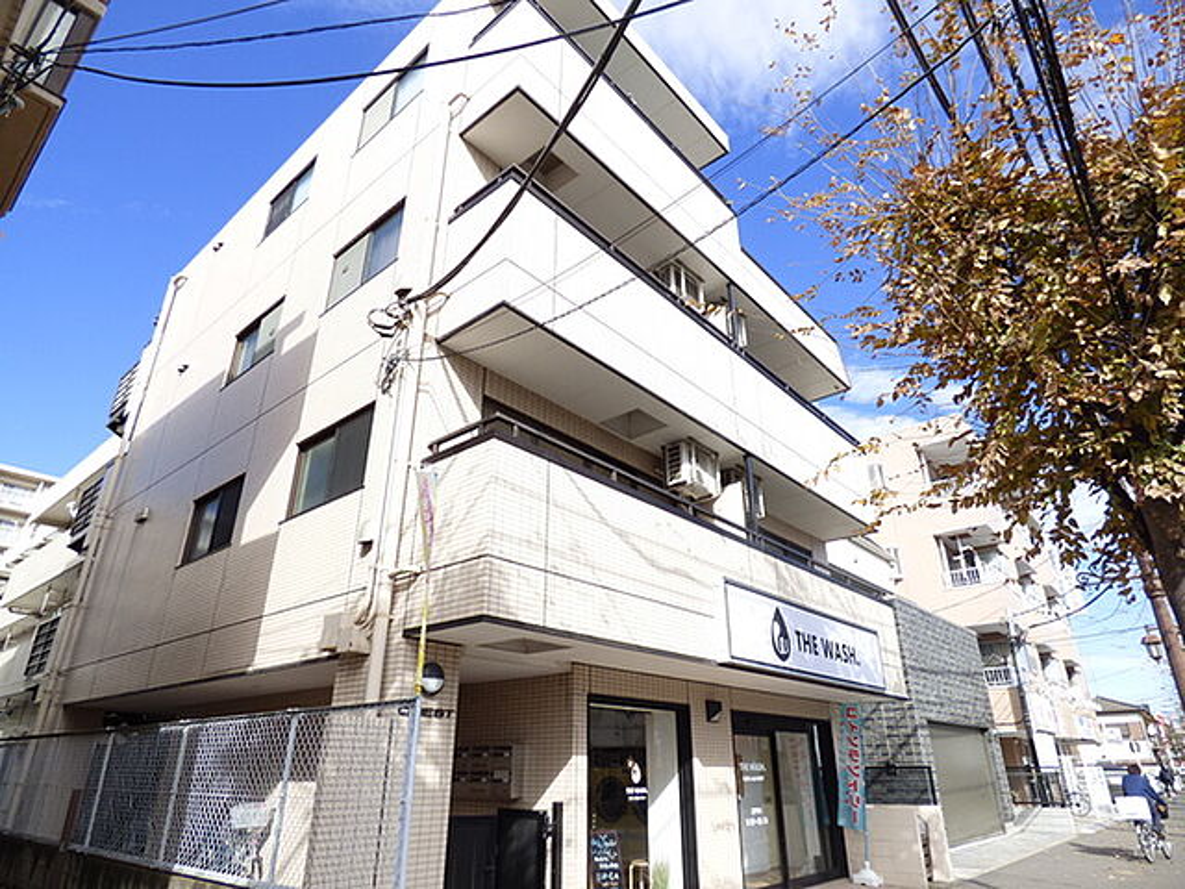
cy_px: 444
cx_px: 592
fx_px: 685
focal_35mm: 20
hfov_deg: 81.7
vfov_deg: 66.0
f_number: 2.8
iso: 100
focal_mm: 3.58
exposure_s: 1/800
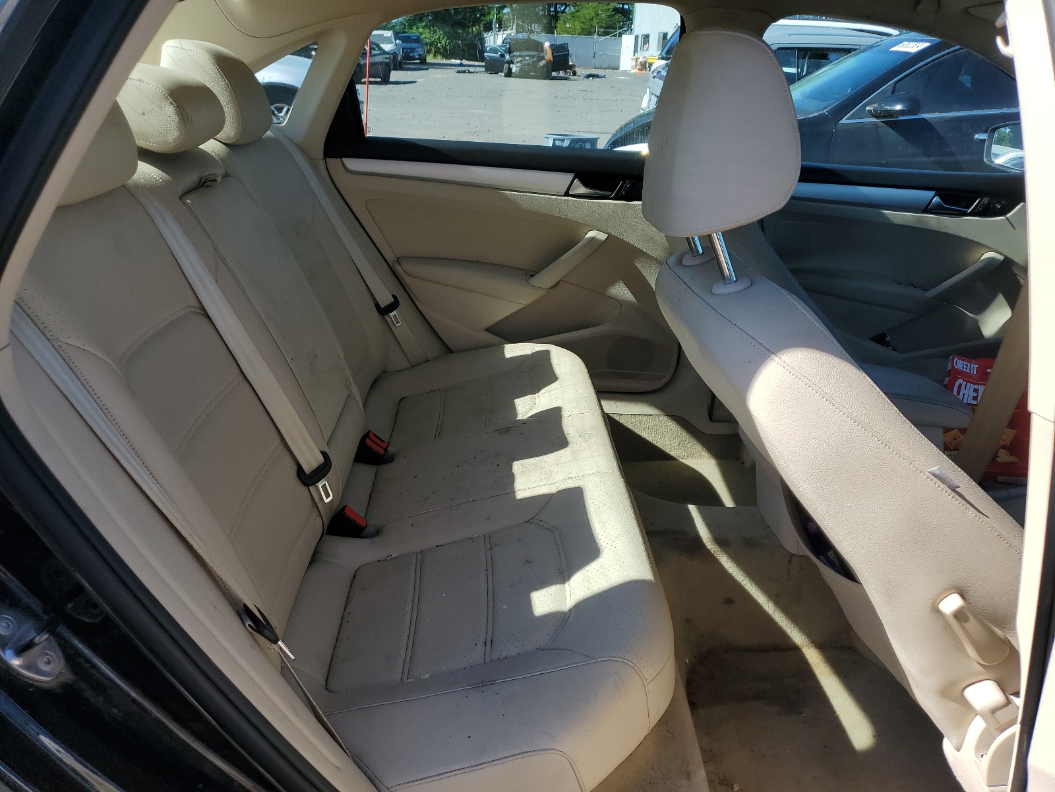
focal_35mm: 26
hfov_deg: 67.3
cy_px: 396
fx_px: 792
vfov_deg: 53.1
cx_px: 528
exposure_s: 1/2000
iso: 50
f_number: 1.5
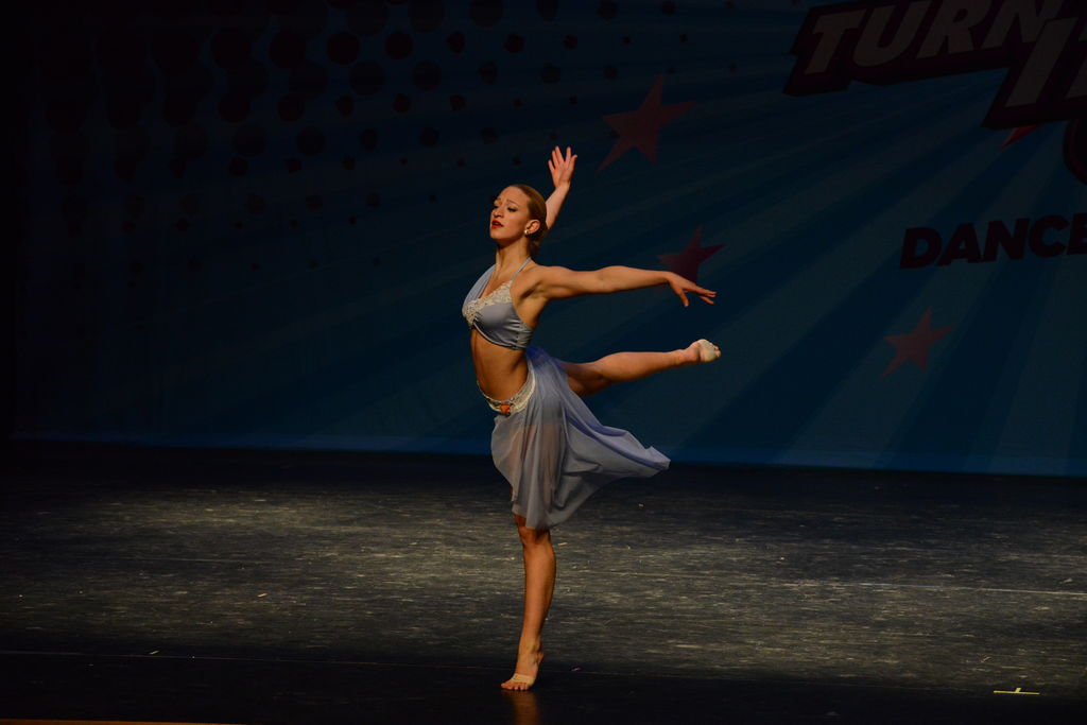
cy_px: 362
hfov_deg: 12.5
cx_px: 544
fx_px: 4982
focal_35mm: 165
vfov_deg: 8.3
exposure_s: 1/400
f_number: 3.5
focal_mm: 165
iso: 5000
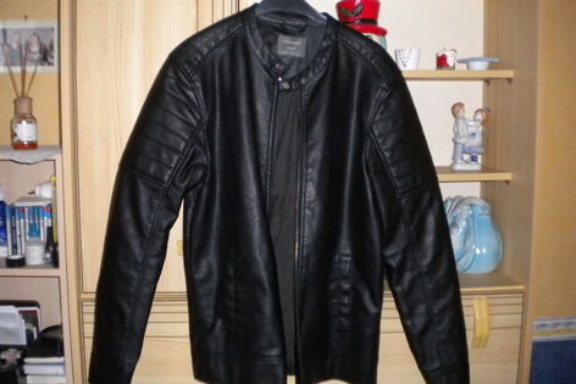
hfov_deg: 51.9
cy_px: 180
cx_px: 284
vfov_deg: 36.0
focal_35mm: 37
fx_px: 592
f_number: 3.1
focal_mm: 6.3
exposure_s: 1/30
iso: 400
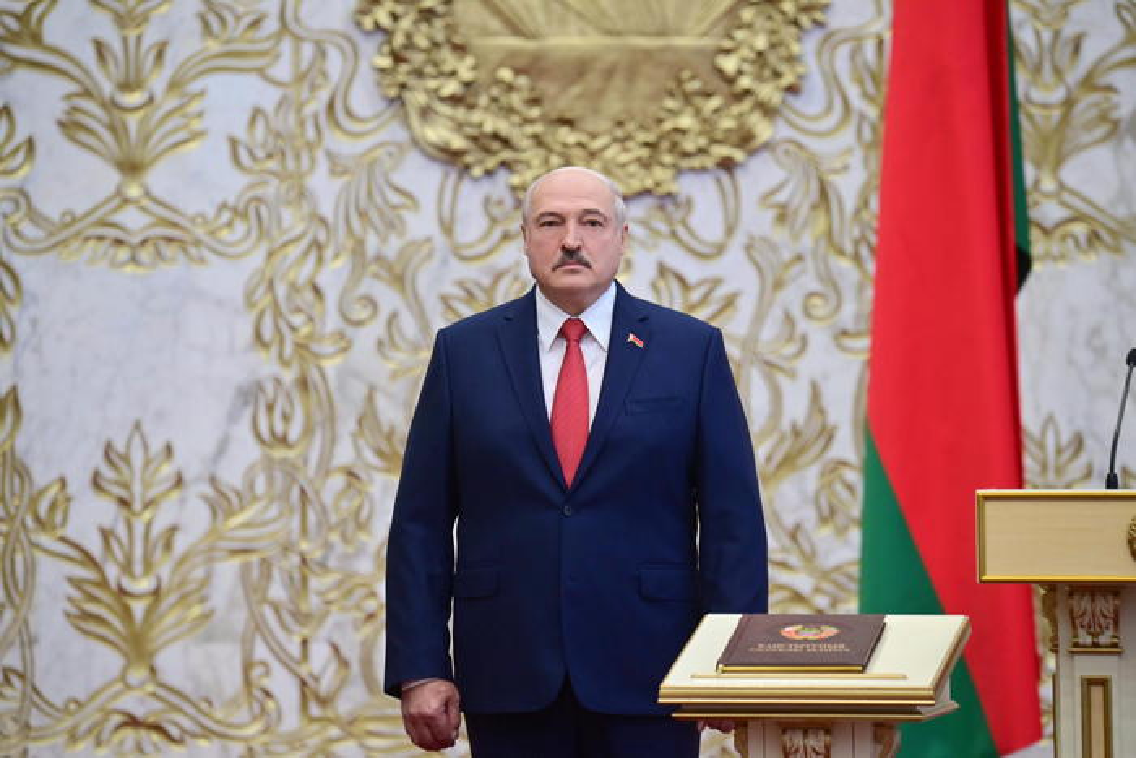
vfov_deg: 5.3
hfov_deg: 7.9
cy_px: 379
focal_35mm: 260
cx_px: 568
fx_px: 8206
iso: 1600
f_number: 7.1
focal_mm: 260
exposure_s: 1/400
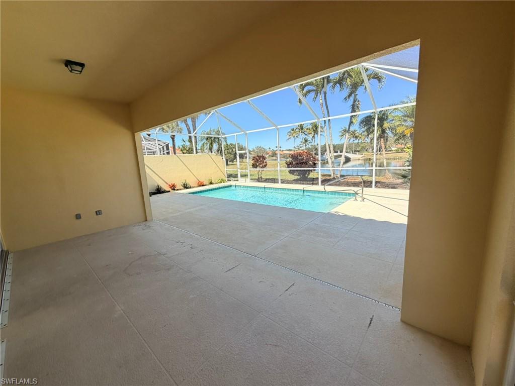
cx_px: 258
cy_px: 193
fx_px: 208
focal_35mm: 14
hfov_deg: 102.1
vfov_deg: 85.7
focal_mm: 2.22
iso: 40
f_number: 2.2
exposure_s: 1/596
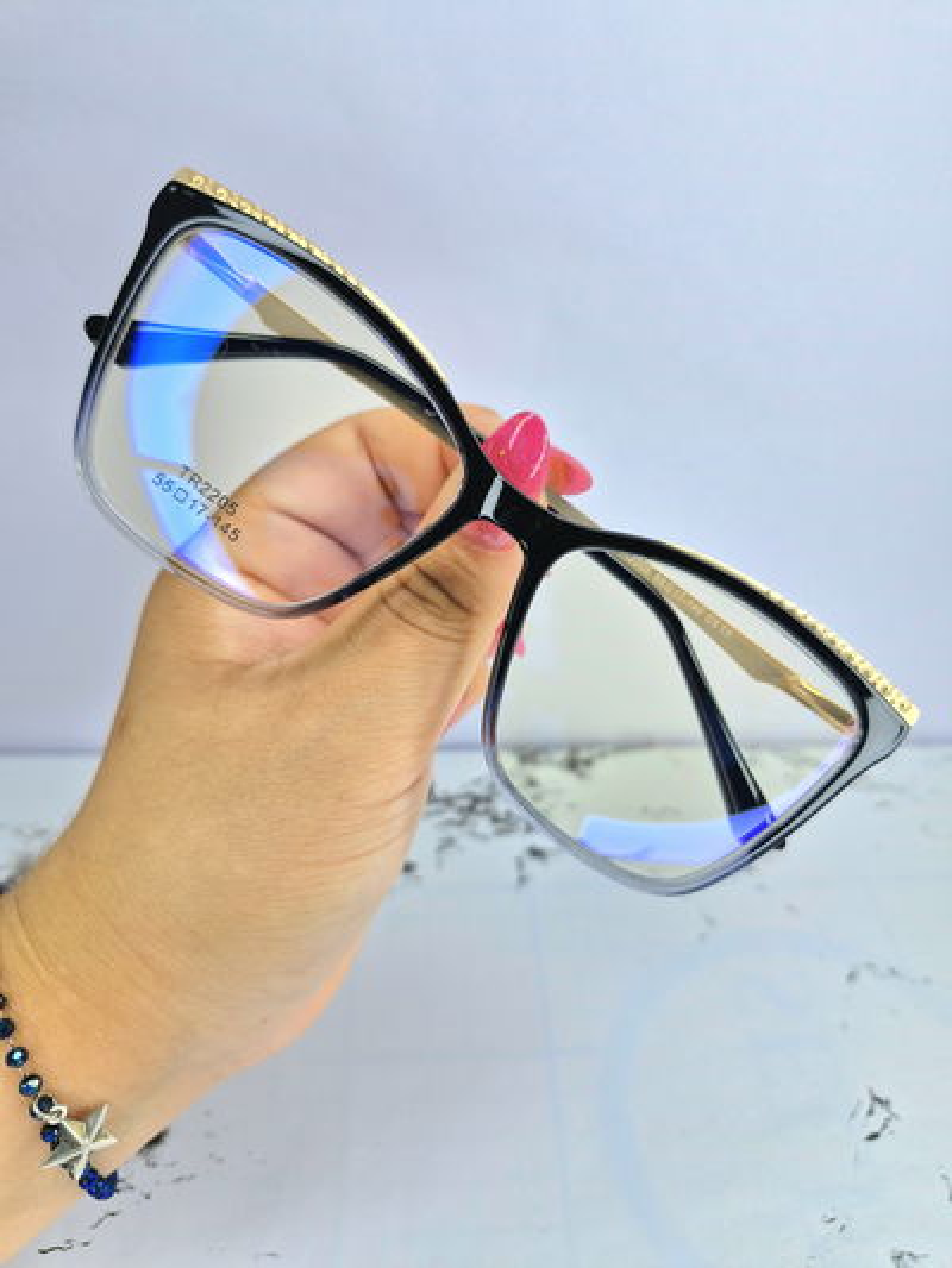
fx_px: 843
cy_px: 634
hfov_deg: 58.9
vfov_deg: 73.9
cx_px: 476
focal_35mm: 23
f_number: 1.8
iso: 50
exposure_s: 1/476
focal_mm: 5.54
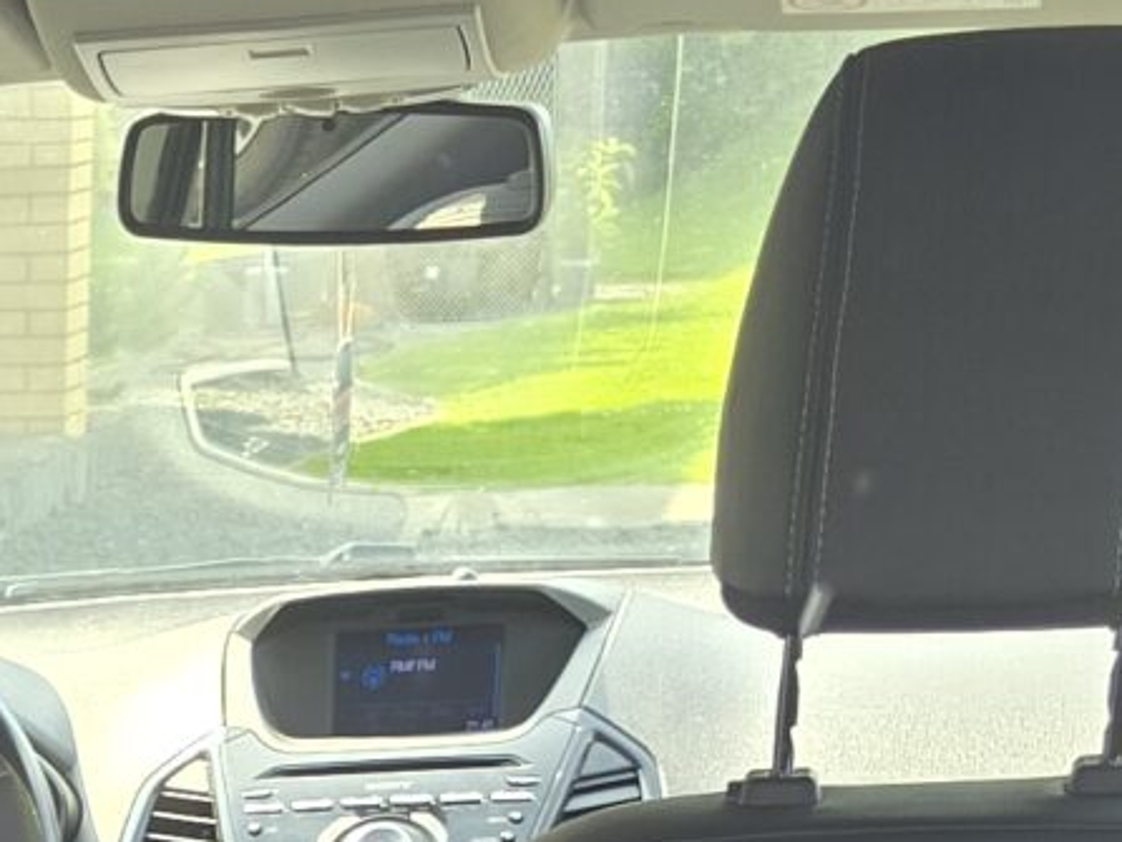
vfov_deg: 8.9
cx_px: -345
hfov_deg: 14.3
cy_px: 2624
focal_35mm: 132
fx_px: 4281
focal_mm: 6.3
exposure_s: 1/180
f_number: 1.7
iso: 40
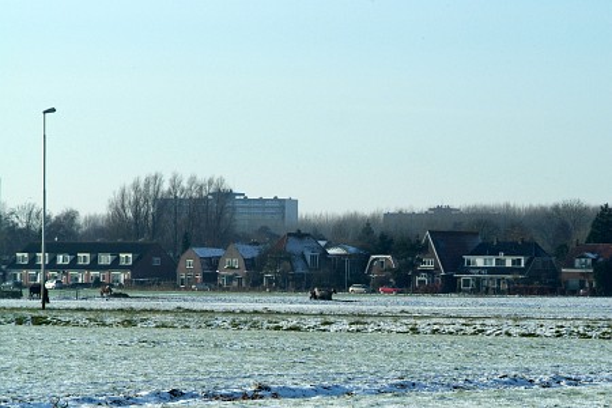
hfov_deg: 11.4
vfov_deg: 7.6
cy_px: 204
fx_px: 3060
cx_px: 306
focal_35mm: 180
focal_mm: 120
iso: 400
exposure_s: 1/500
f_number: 13
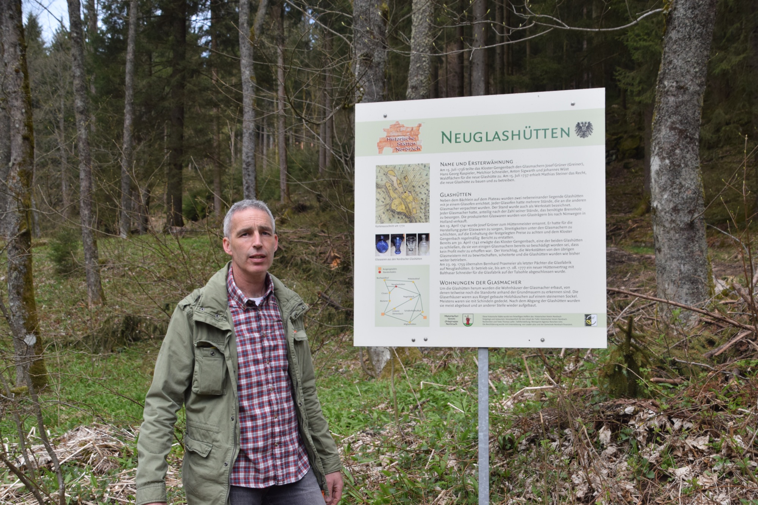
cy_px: 252
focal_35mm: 45
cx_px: 379
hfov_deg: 43.6
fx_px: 947
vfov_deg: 29.9
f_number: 8
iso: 200
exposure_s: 1/250
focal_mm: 30
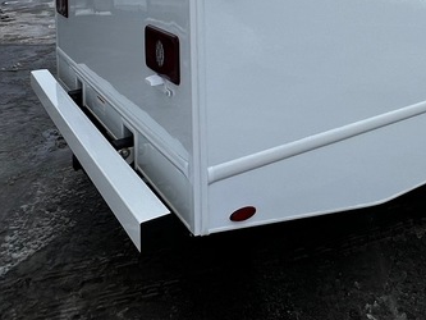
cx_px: 356
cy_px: -49
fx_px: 492
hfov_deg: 44.0
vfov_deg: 31.2
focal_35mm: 40
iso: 32
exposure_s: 1/371
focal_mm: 1.57
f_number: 1.8
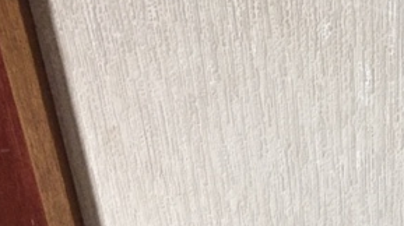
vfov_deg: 17.1
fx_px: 749
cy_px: 163
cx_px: 410
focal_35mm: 70
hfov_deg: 28.2
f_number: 2.2
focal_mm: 4.15
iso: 250
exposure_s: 1/30
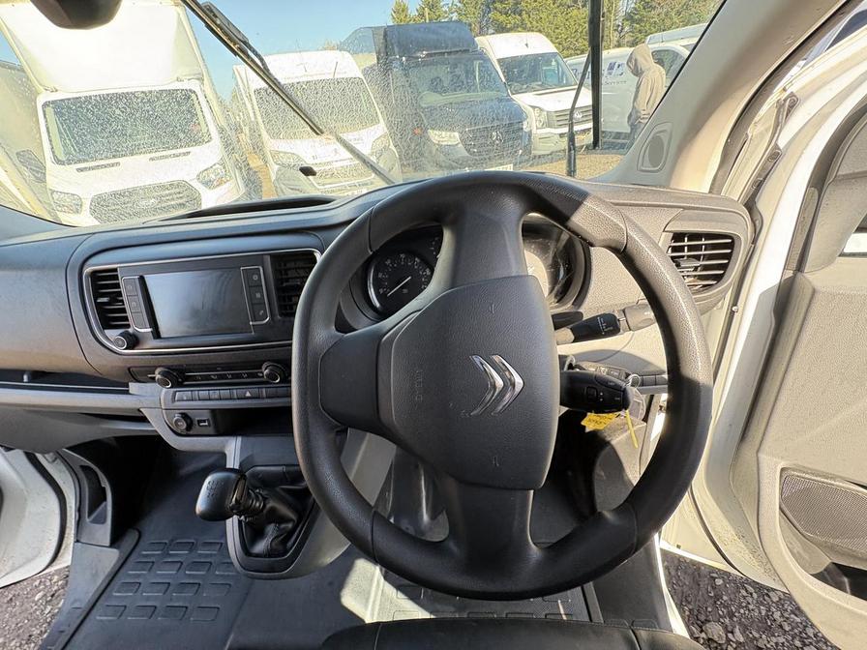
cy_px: 325
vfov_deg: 85.7
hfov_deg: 102.1
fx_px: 351
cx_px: 434
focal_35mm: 14
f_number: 2.2
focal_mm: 2.22
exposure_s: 1/99
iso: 125
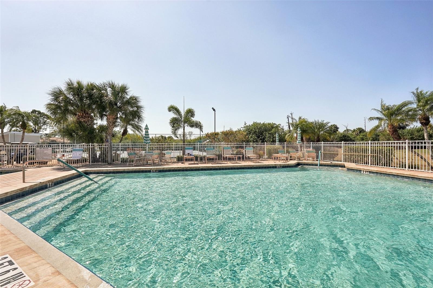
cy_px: 144
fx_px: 192
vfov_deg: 73.7
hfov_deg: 96.7
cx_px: 216
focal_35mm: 16
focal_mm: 16
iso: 400
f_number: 8
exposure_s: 1/2500
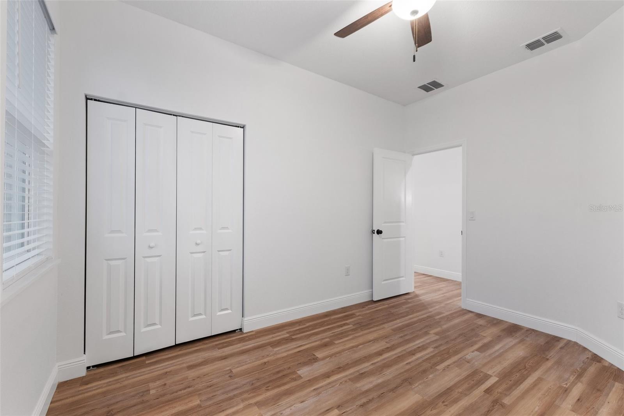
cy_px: 208
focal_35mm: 15
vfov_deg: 77.3
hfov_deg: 100.4
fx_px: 260
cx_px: 312
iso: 250
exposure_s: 1
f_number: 8
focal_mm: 10
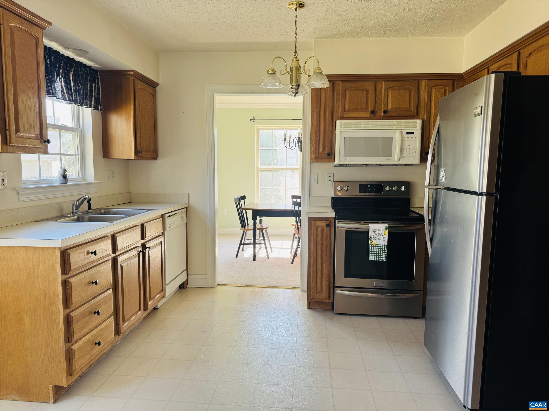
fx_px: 381
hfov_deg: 71.6
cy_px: 206
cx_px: 274
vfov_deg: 56.8
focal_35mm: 24
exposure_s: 1/121
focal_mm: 6.76
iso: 64
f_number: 1.78
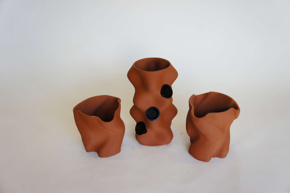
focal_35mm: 38
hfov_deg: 51.3
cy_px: 96
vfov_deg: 35.5
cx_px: 145
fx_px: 302
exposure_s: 1/50
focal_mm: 25
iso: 200
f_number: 4.5
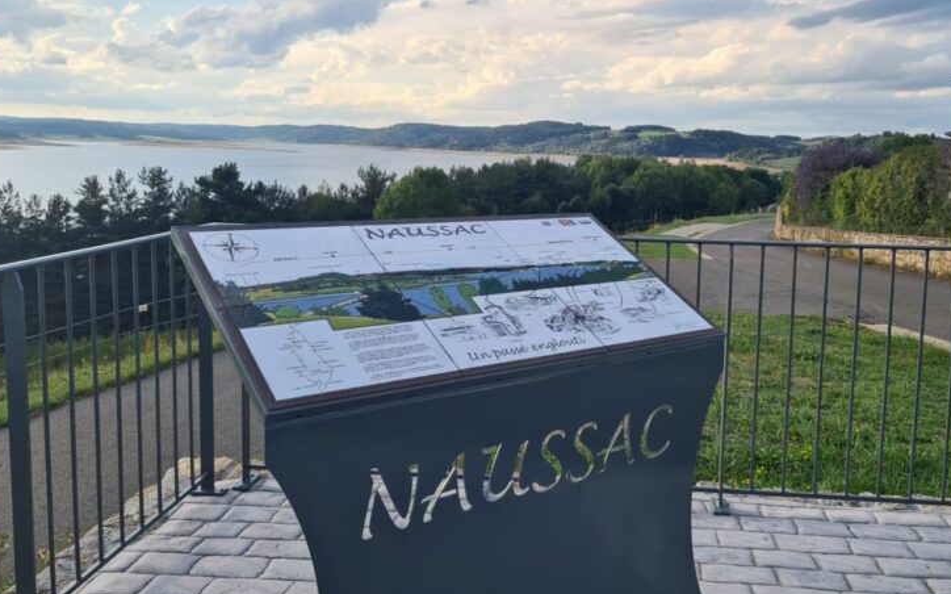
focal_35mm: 33
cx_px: 530
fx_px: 855
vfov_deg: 38.1
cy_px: 237
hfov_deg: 58.0
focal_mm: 5.4
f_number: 1.8
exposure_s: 1/1428
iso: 50
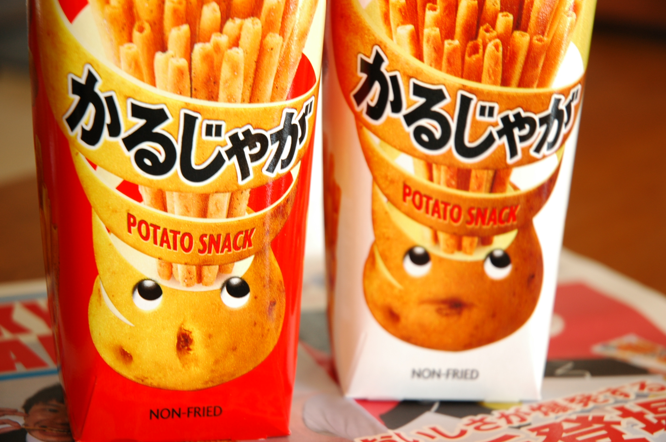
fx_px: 1940
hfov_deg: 19.5
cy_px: 221
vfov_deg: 13.0
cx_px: 333
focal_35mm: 105
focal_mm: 70
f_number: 4.5
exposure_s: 1/6
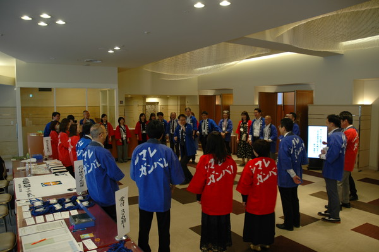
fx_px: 284
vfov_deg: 47.9
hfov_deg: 67.4
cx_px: 190
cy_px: 126
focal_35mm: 27
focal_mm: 18
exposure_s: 1/20
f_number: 3.5
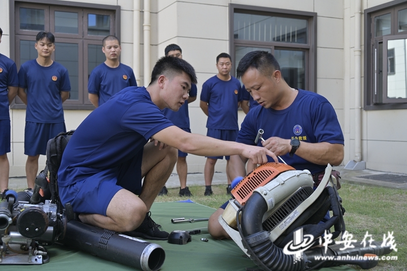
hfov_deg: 45.4
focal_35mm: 43
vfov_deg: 31.2
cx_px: 204
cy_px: 136
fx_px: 486
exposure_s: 1/125
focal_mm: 43
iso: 200
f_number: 5.3
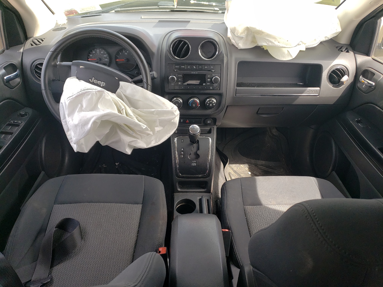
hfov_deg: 67.3
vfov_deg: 53.1
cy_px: 144
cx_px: 192
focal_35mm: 26
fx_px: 288
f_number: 1.5
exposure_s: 1/312
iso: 50
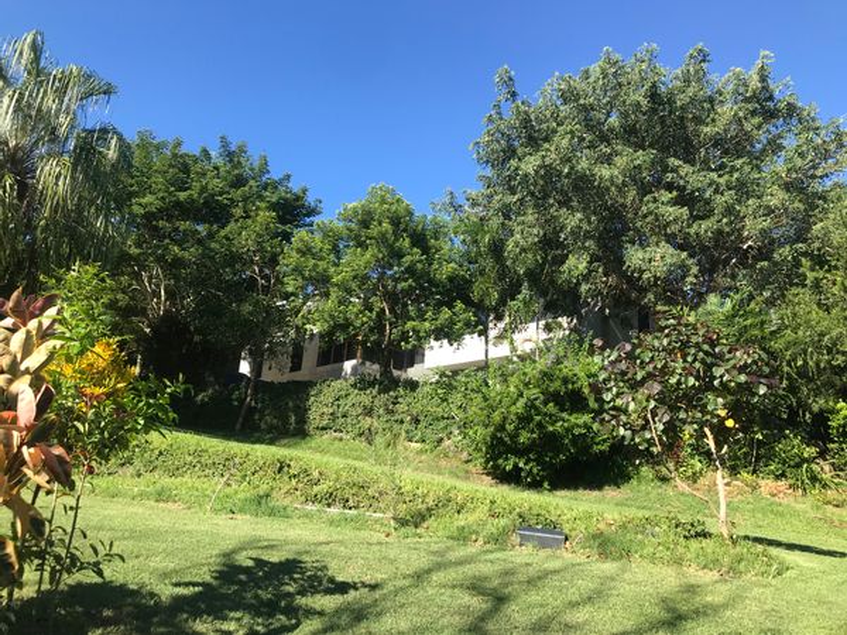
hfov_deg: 63.4
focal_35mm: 28
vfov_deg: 49.7
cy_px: 318
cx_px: 424
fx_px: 685
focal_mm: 3.99
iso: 20
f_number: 1.8
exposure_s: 1/840
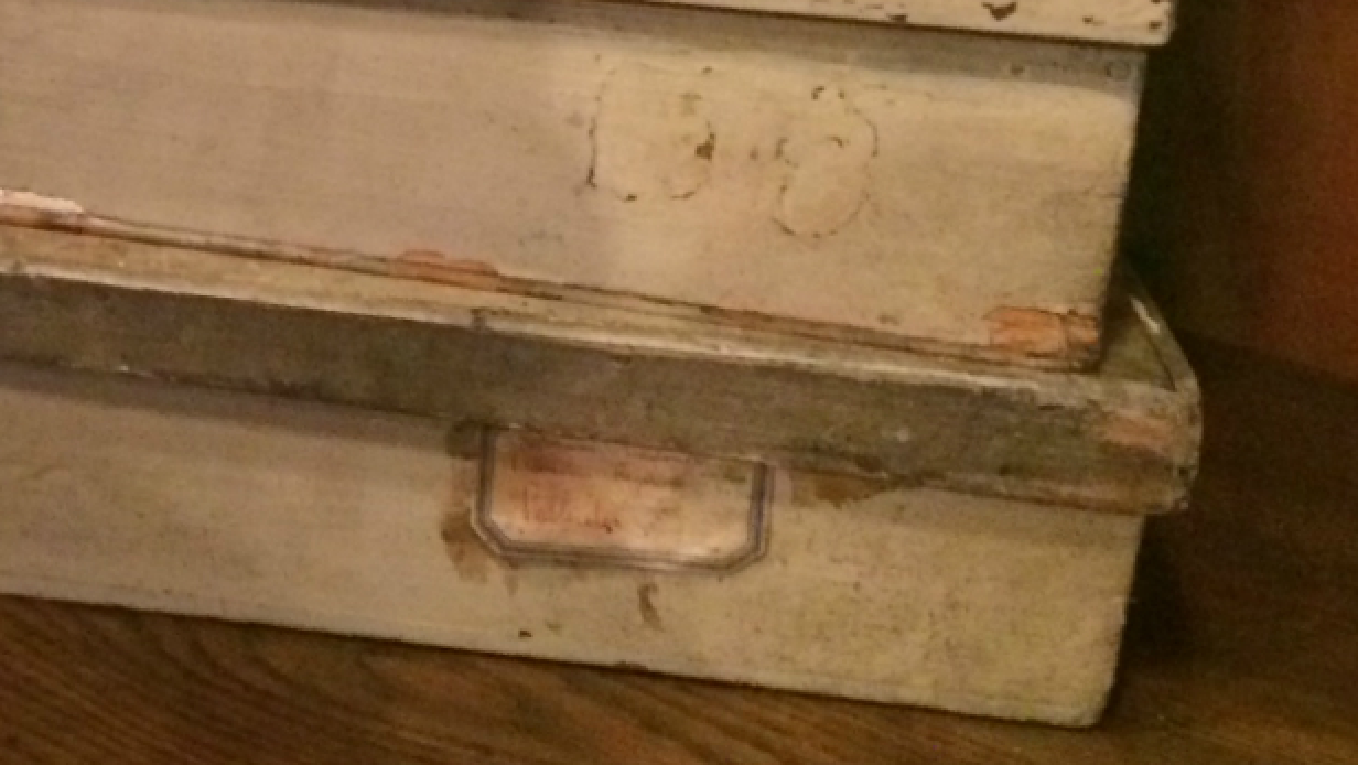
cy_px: -353
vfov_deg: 13.9
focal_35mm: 82
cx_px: -364
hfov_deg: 23.2
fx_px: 2954
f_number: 2.2
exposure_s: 1/15
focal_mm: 4.15
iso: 400
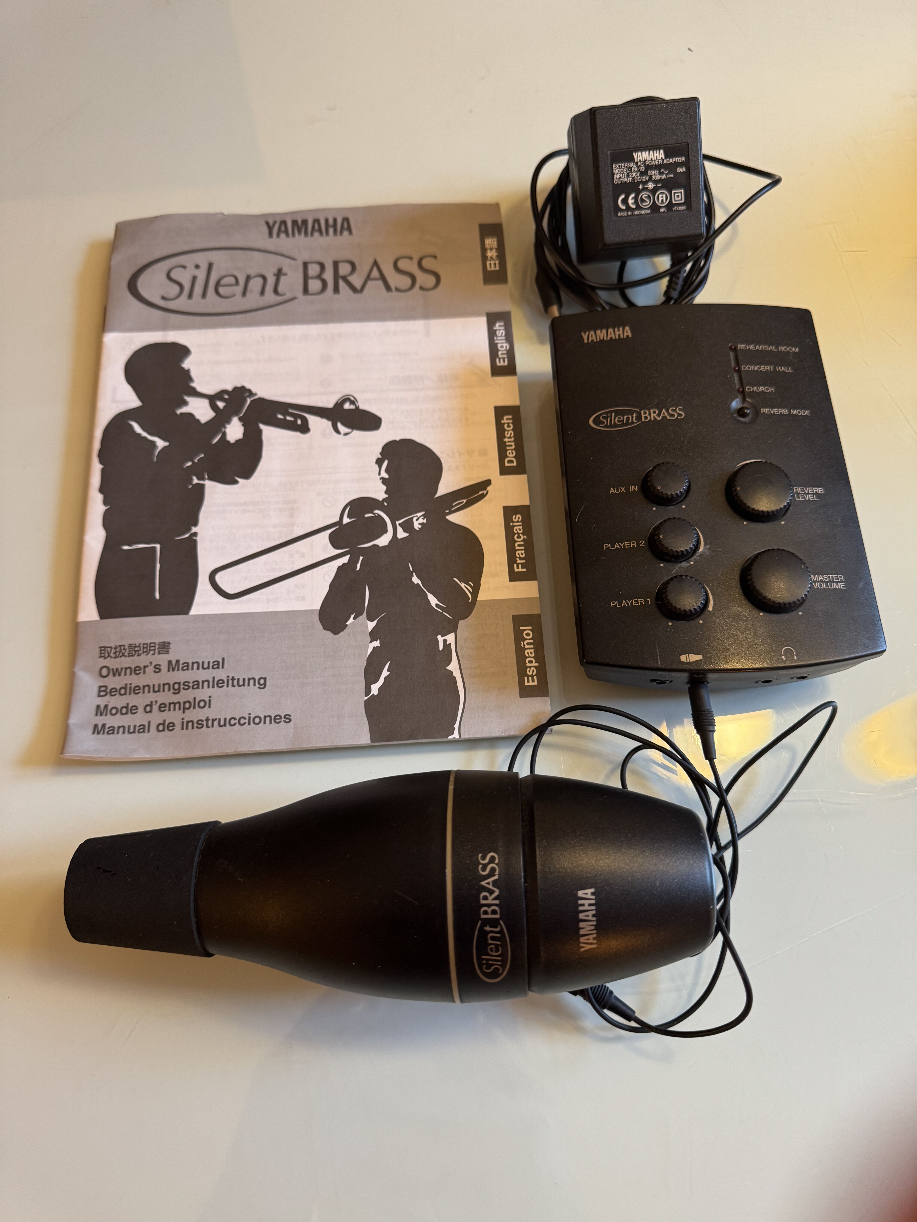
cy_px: 611
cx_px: 458
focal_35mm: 24
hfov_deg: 56.8
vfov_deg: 71.6
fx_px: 848
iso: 250
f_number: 1.78
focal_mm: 6.76
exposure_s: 1/50
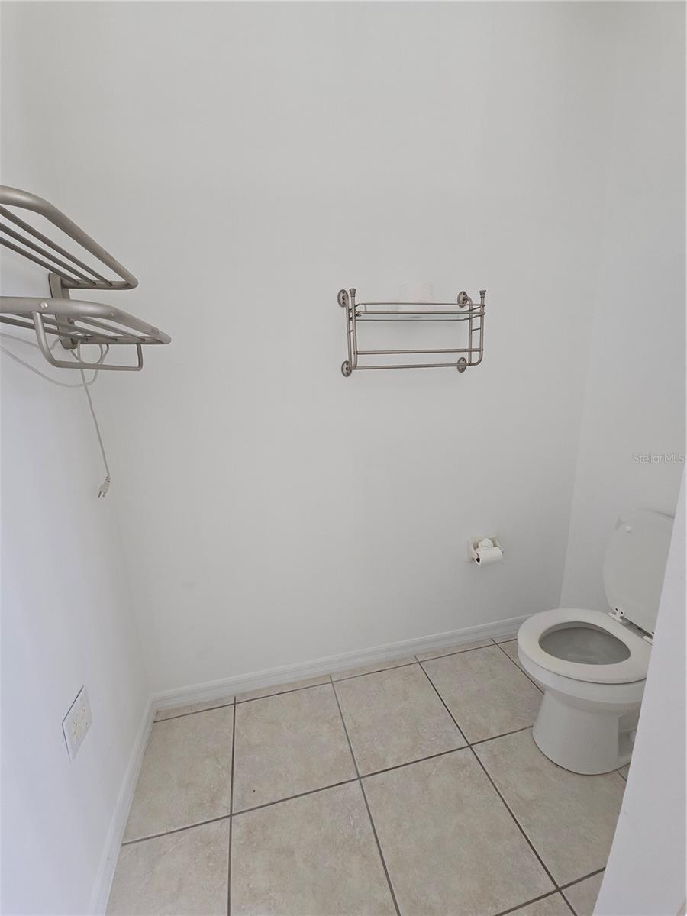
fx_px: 344
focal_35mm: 13
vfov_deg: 106.2
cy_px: 458
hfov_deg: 89.9
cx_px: 344
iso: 100
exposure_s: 1/120
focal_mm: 2.2
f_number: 2.2
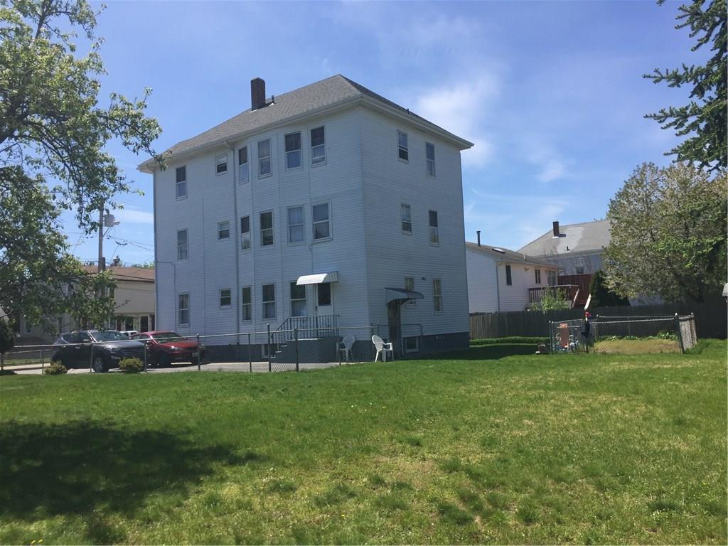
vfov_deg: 48.2
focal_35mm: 29
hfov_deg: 61.7
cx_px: 364
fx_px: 610
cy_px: 273
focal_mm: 4.15
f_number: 2.2
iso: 32
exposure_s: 1/2198
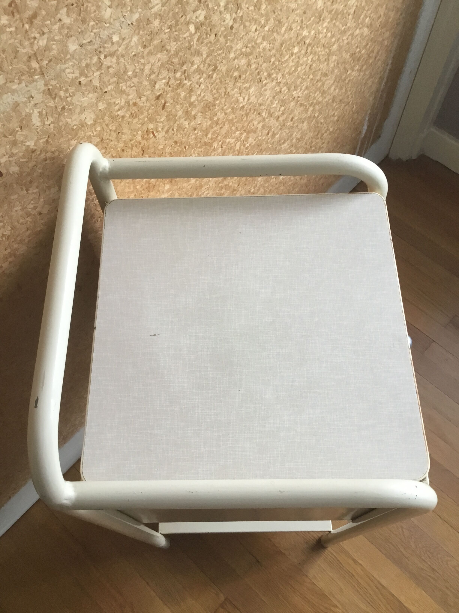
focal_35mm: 31
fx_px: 548
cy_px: 306
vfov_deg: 58.4
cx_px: 230
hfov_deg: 45.4
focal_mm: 3.3
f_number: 2.4
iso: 100
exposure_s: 1/33
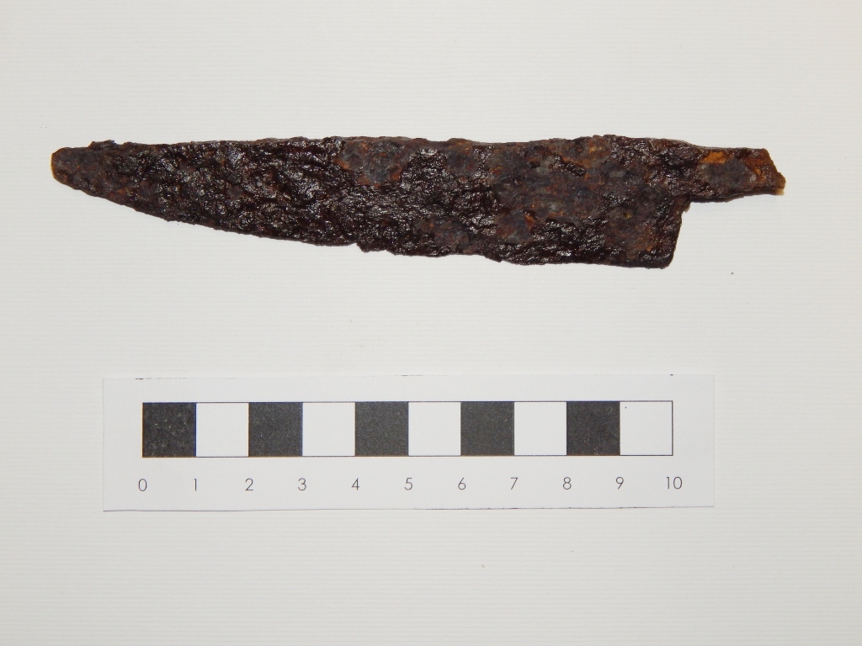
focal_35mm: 61
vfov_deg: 24.0
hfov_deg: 31.7
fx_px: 1519
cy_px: 323
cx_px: 431
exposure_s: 1/30
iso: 180
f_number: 7.9
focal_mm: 10.9
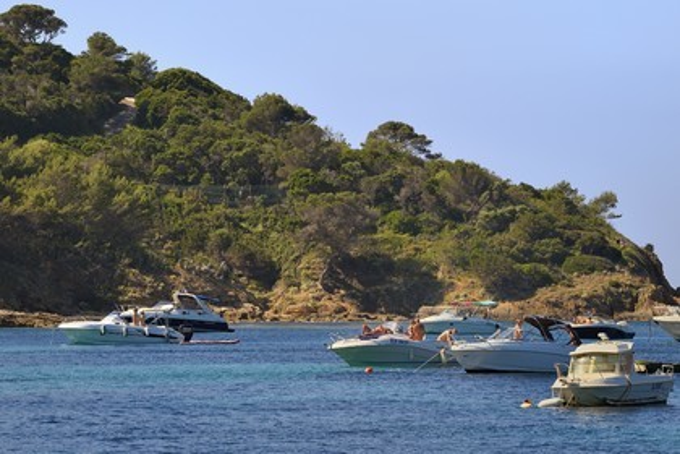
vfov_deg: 6.9
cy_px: 227
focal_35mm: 200
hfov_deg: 10.3
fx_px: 3777
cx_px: 340
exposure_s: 1/640
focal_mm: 200
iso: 200
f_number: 8
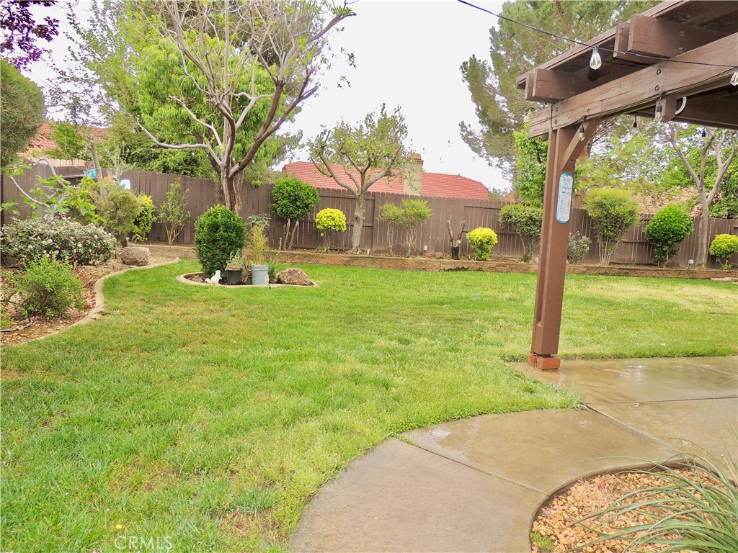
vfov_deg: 56.8
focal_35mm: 24
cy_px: 276
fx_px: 512
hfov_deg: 71.6
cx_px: 369
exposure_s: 1/200
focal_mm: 4.3
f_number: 3
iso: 100
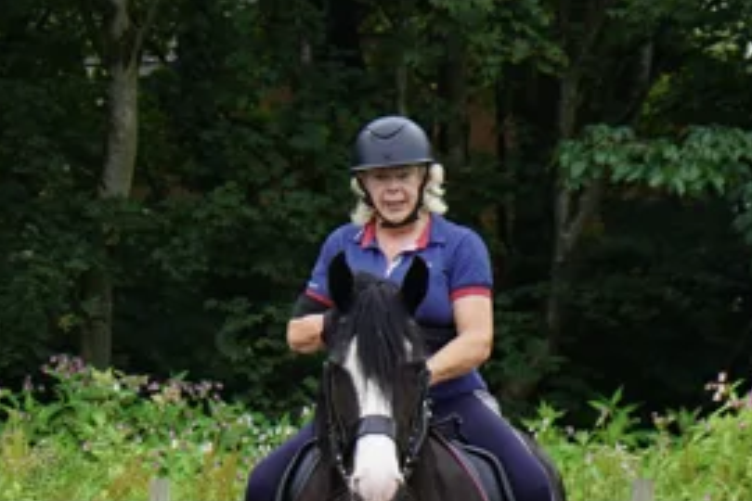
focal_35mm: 157
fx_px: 3279
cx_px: -287
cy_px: 530
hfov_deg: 12.6
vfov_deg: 8.7
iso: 100
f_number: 6.3
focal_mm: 53
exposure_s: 1/80
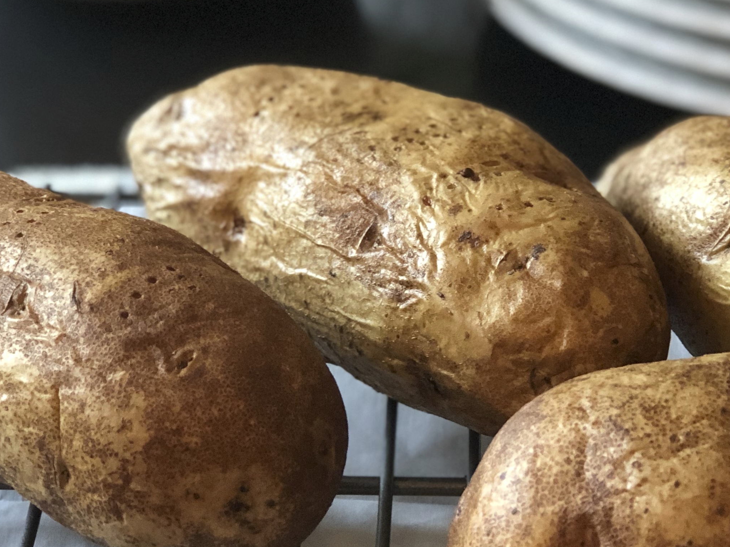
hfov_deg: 17.4
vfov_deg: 13.1
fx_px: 2383
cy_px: 362
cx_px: 467
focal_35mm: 113
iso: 250
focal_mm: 6.6
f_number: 2.8
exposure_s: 1/30
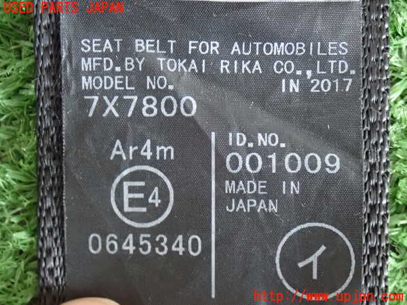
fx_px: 964
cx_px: 204
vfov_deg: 18.0
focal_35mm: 82
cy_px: 152
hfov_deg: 23.8
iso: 1600
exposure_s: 1/15
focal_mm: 14.62
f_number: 4.3
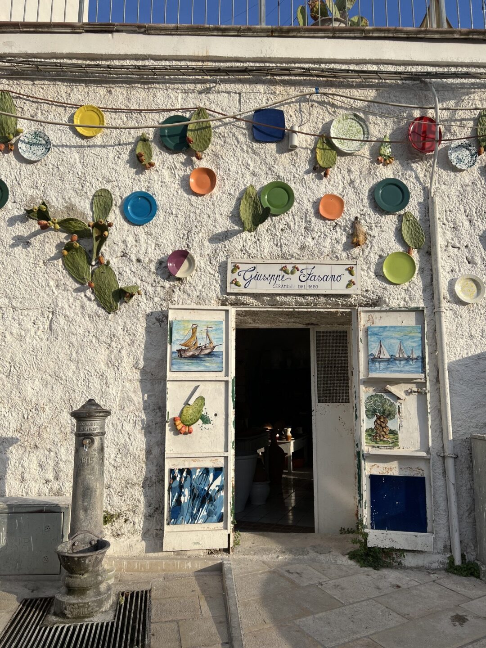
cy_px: 324
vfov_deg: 67.3
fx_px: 487
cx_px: 243
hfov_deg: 53.1
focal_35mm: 26
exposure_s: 1/3460
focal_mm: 5.7
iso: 50
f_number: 1.5
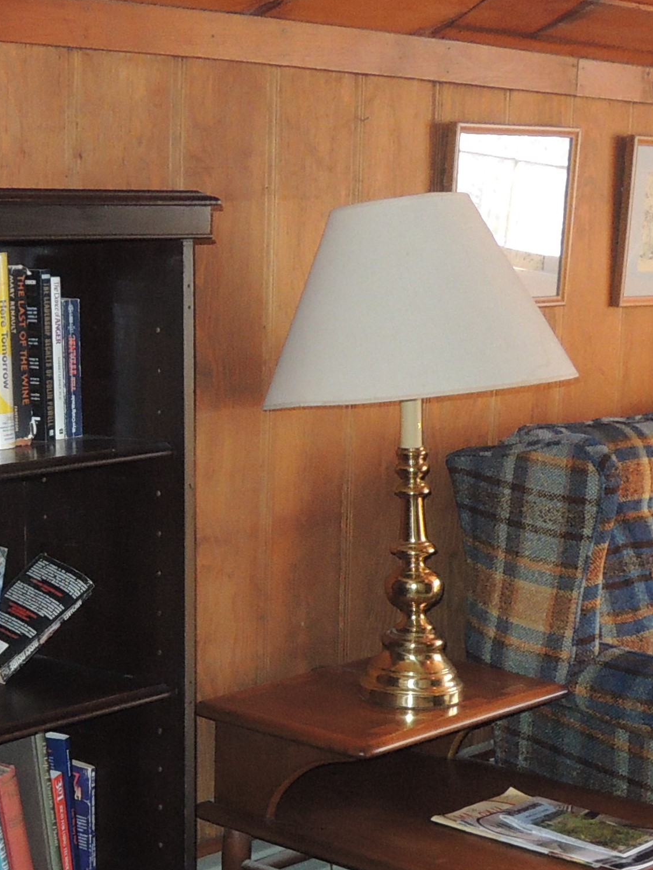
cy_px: 699
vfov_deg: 29.6
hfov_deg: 22.8
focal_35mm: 64
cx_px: 197
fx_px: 1610
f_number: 2.8
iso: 280
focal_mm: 4.3
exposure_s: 1/30
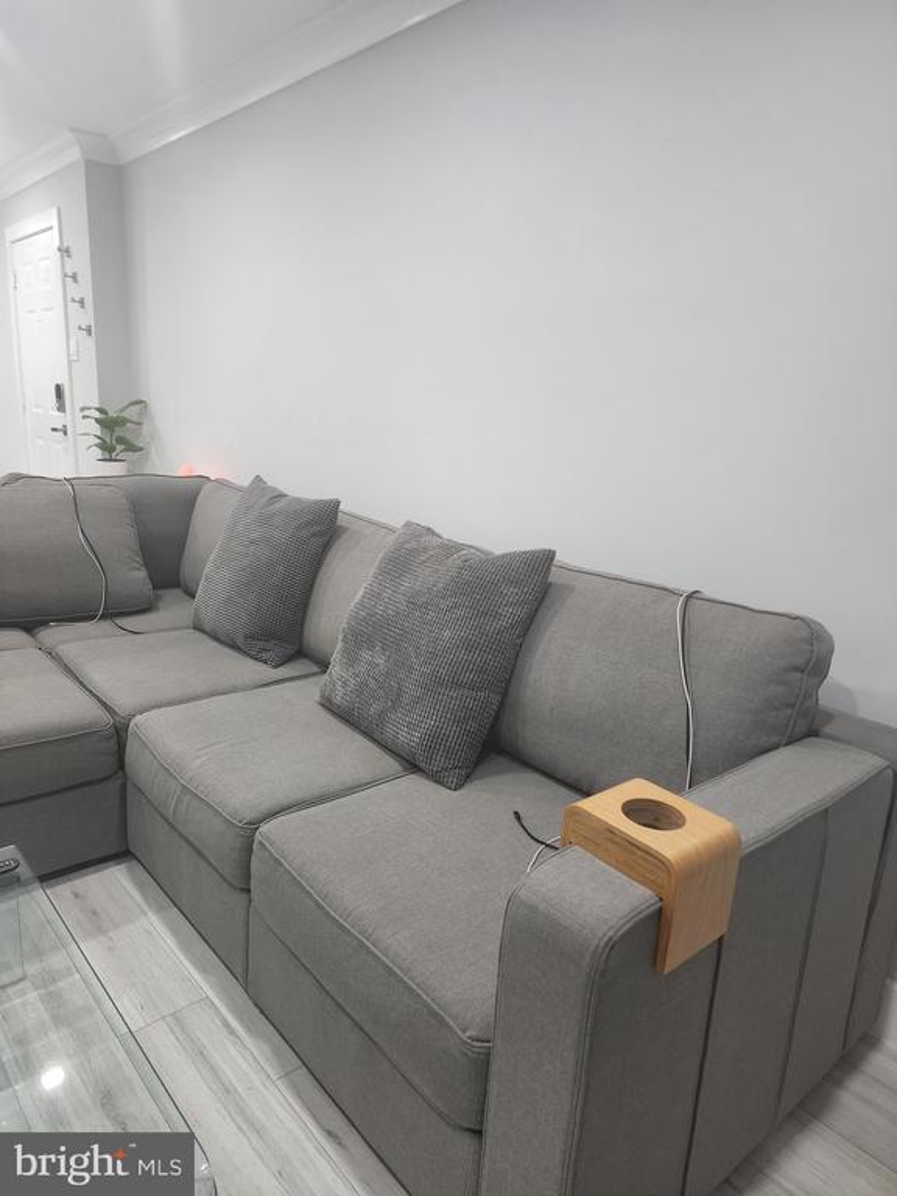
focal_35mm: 23
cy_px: 598
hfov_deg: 58.9
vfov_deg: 73.9
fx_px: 795
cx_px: 448
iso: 400
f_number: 1.8
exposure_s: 1/120
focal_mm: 6.4
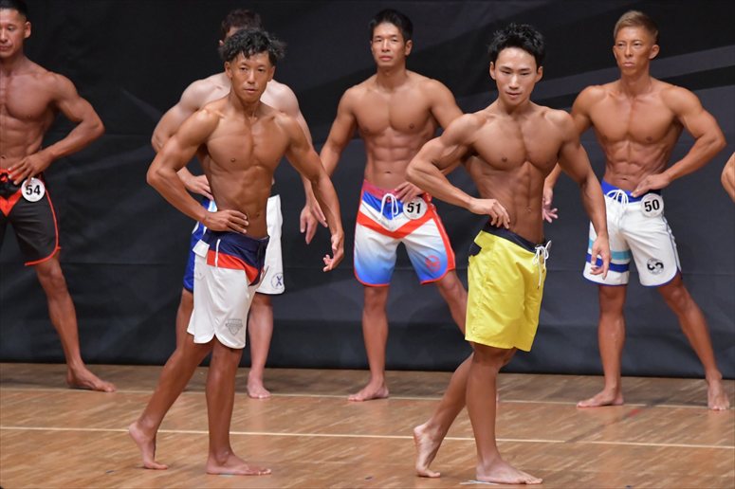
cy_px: 244
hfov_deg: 6.9
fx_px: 6122
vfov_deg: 4.6
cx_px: 368
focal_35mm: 300
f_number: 5.6
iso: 6400
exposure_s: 1/400
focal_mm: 200
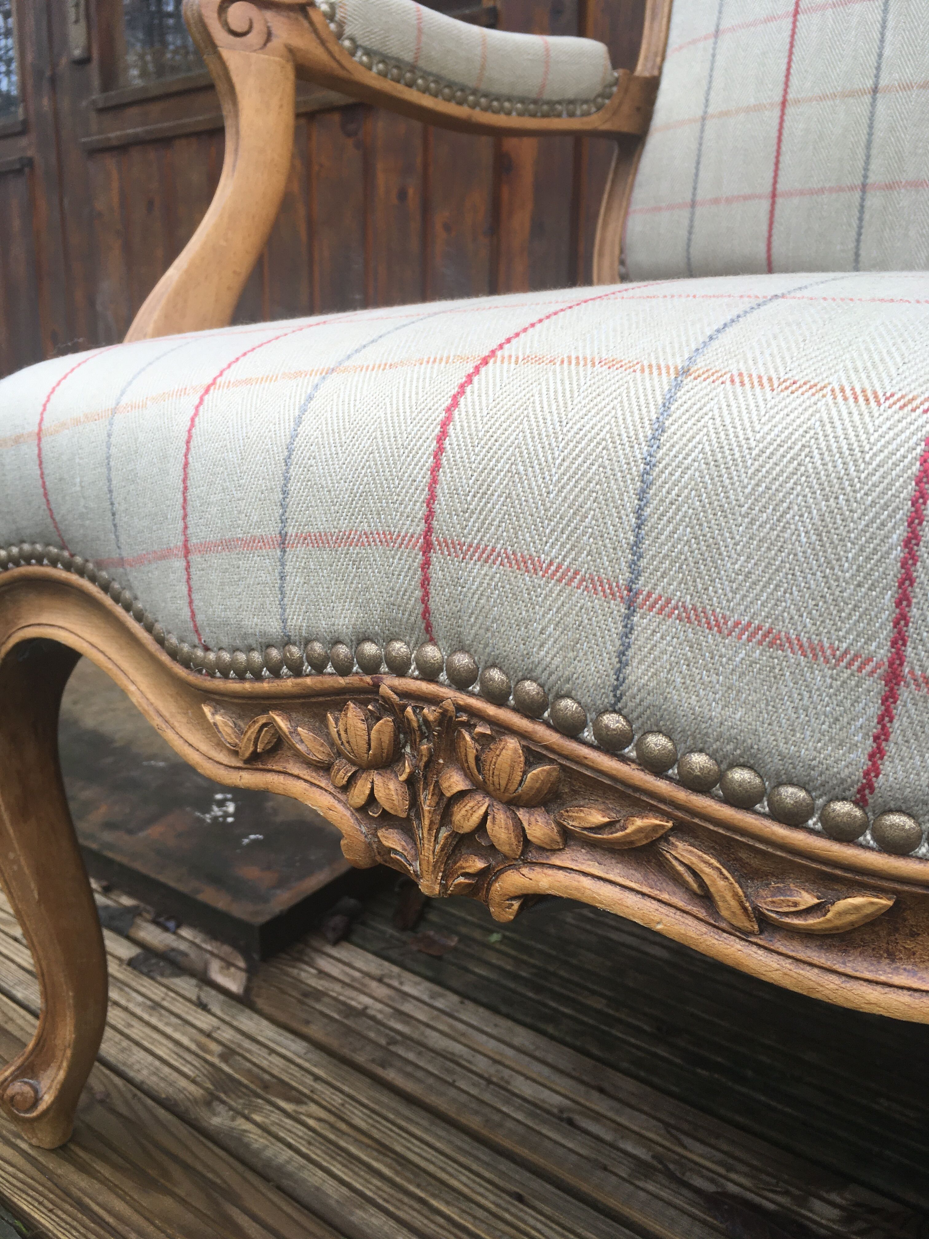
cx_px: 464
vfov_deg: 61.7
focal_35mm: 29
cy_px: 620
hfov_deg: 48.2
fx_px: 1038
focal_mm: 4.15
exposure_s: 1/144
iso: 25
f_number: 2.2
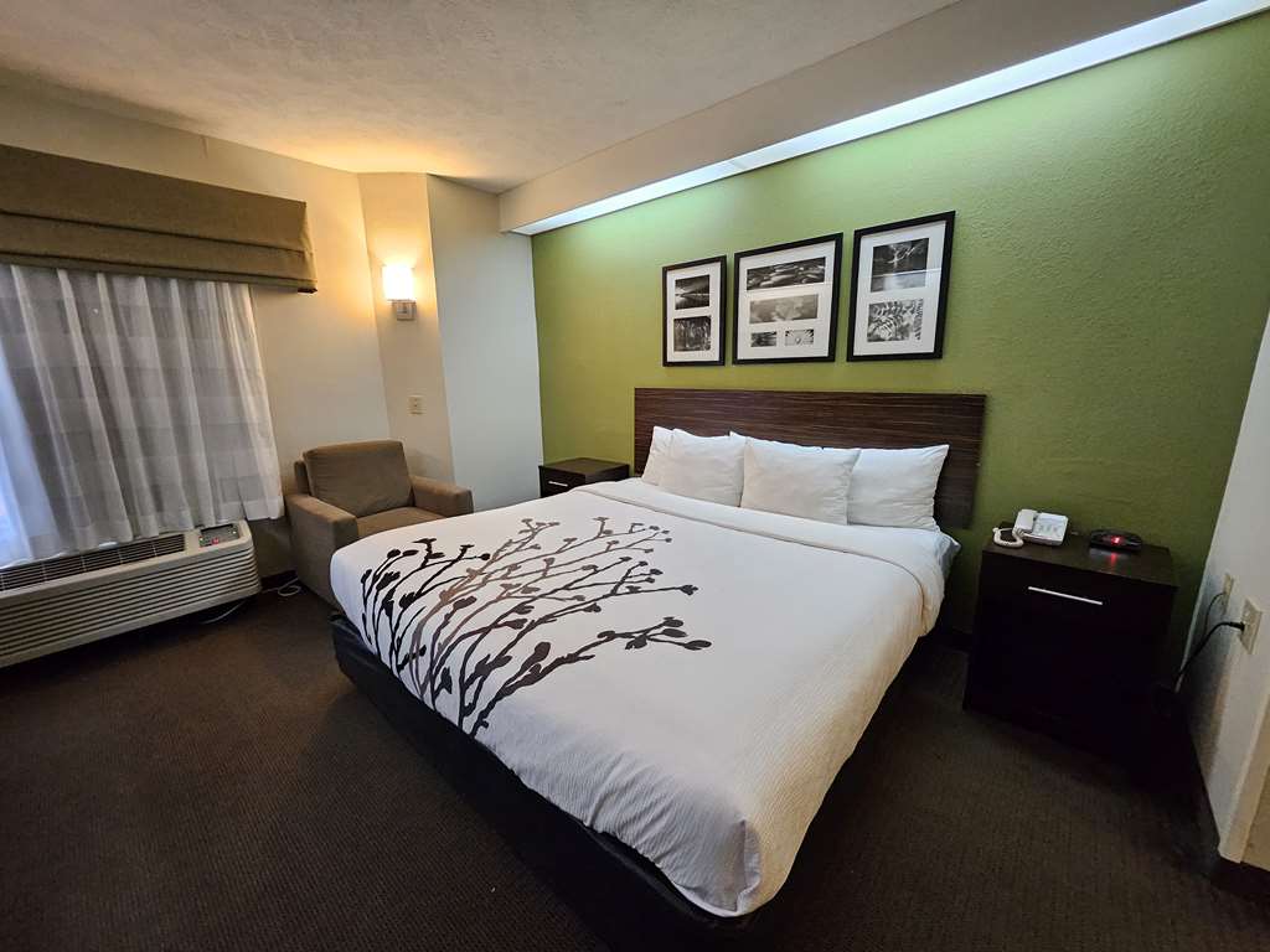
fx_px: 477
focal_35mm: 13
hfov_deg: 106.2
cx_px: 635
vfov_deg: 89.9
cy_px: 476
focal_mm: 1.74
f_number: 2.2
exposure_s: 1/30
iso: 400
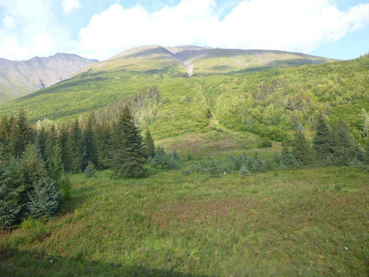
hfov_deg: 69.4
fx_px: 266
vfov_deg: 54.9
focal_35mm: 25
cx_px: 184
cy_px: 138
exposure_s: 1/200
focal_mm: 4.5
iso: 100
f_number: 3.1
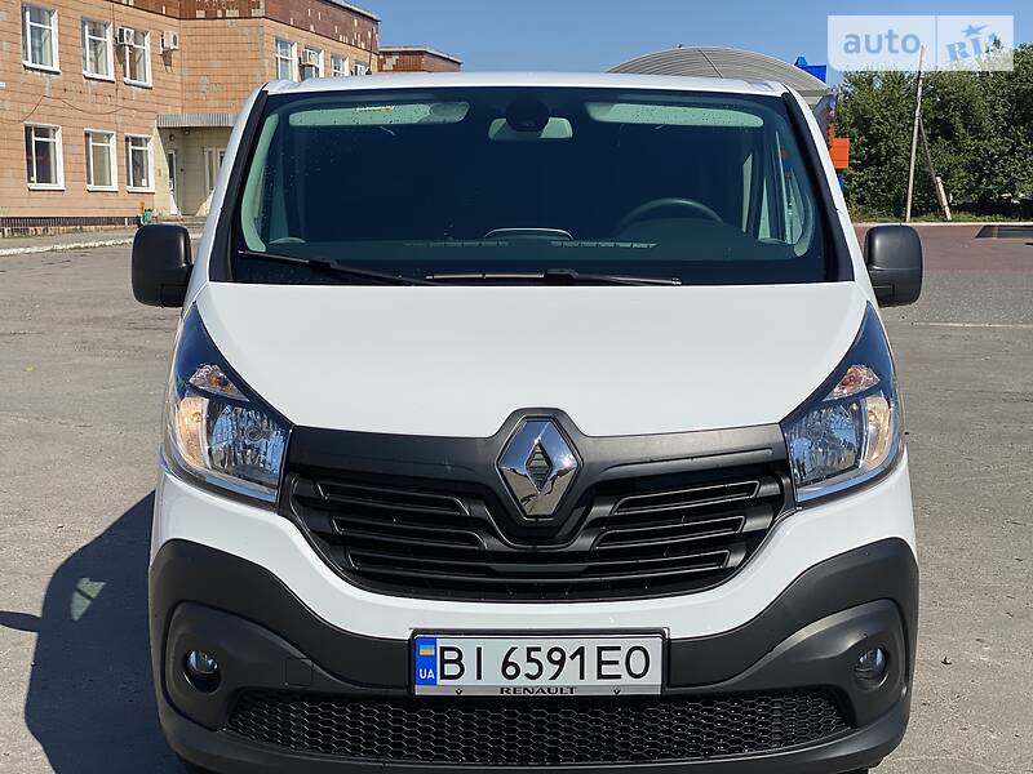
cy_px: 387
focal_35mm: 52
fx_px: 1552
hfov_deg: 36.8
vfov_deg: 28.0
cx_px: 516
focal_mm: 6
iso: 20
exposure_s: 1/3690
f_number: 2
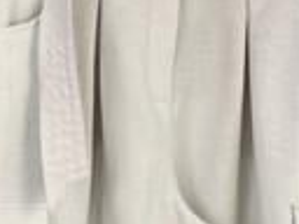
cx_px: -58
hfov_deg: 12.4
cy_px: 24
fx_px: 1339
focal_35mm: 155
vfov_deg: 9.5
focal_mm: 6.86
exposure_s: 1/163
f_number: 1.78
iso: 64
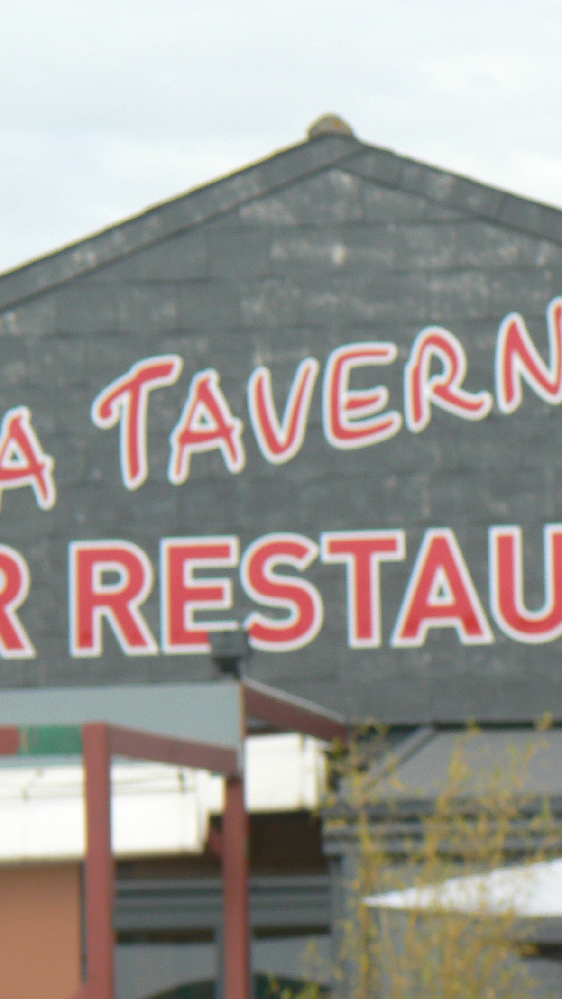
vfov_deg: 10.1
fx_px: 5670
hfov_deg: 5.7
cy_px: 500
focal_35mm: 214
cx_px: 319
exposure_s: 1/500
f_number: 4
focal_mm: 24.6
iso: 80
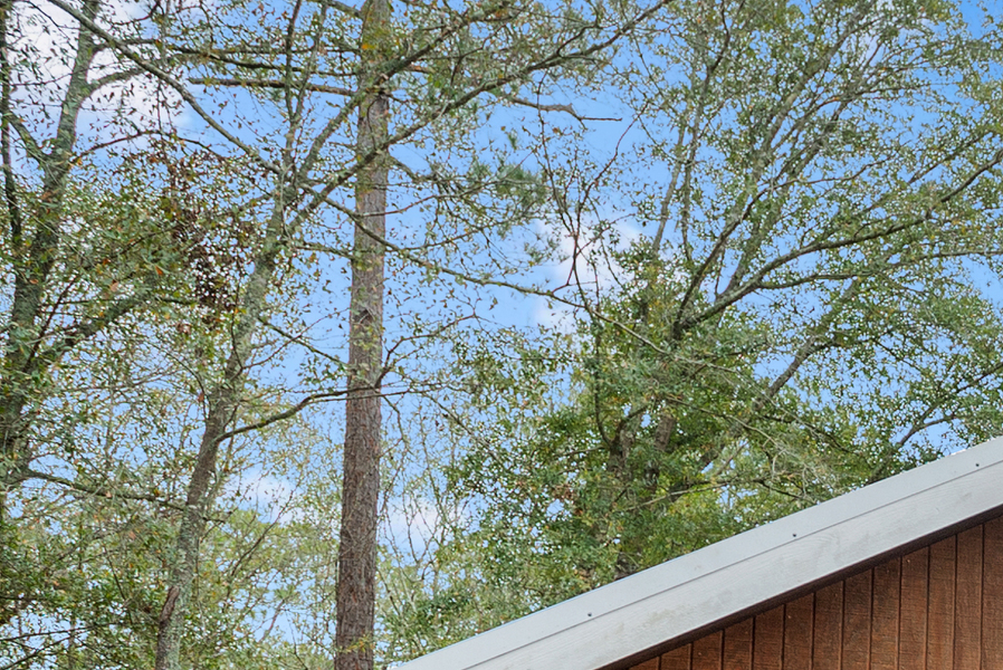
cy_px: 938
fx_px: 1812
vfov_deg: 19.0
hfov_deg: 25.8
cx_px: 1357
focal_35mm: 65
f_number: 5
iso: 400
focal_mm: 19
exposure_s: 1/320
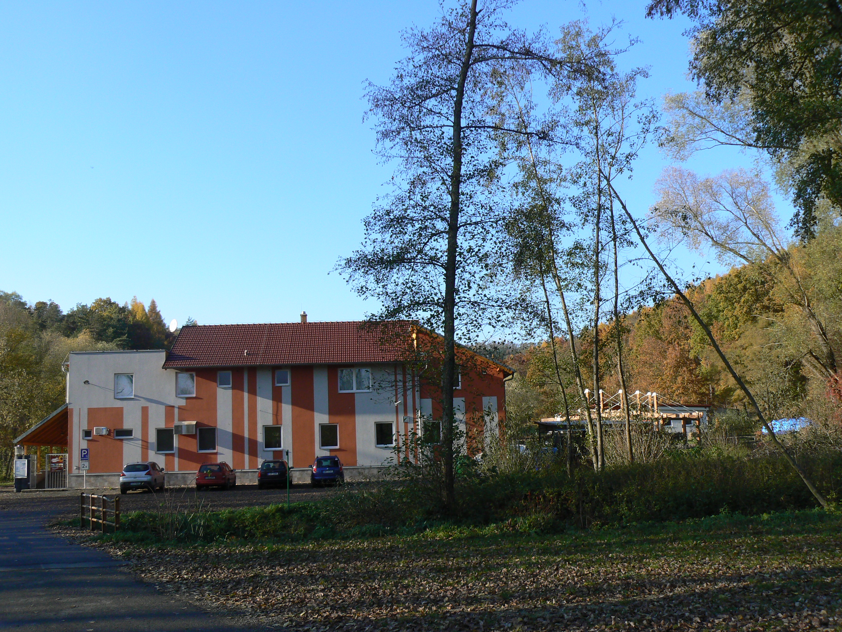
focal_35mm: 36
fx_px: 876
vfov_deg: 39.7
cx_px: 421
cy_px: 316
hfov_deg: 51.4
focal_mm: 6
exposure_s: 1/250
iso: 80
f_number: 5.6
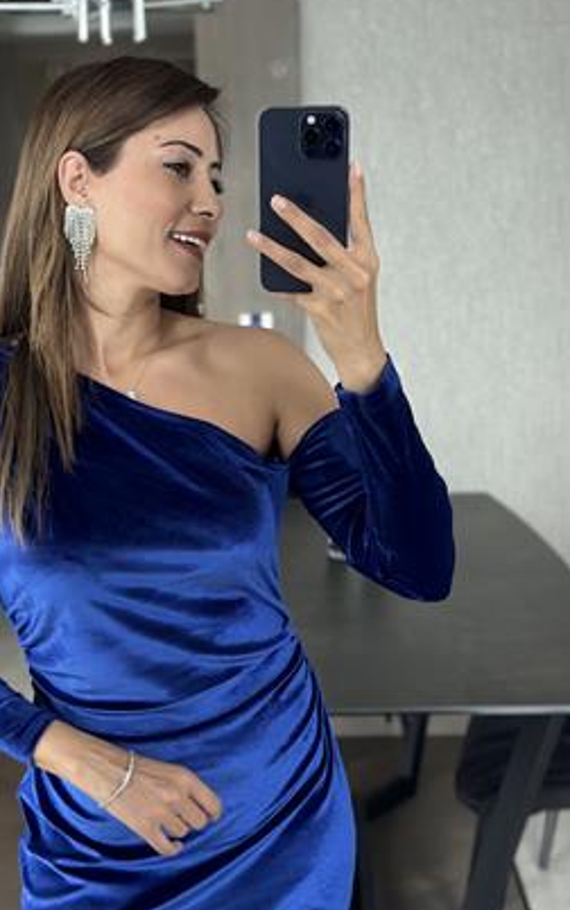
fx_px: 1587
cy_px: 503
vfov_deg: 31.9
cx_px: 195
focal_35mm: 64
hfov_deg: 20.3
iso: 400
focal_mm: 6.86
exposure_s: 1/46
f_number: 1.78
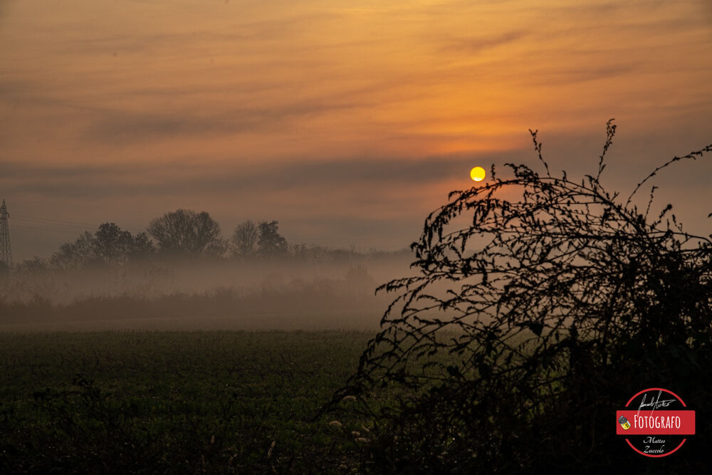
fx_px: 1622
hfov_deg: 24.8
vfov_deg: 16.7
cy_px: 238
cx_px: 356
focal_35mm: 82
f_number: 9
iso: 800
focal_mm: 82
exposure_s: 1/320
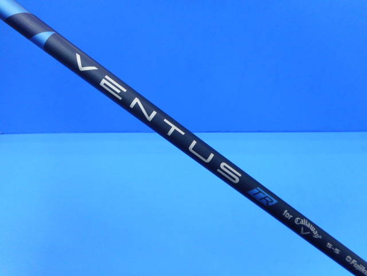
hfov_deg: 69.4
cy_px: 138
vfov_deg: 54.9
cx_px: 184
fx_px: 265
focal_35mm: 25
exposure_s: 1/30
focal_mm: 4.5
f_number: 3.7
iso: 125
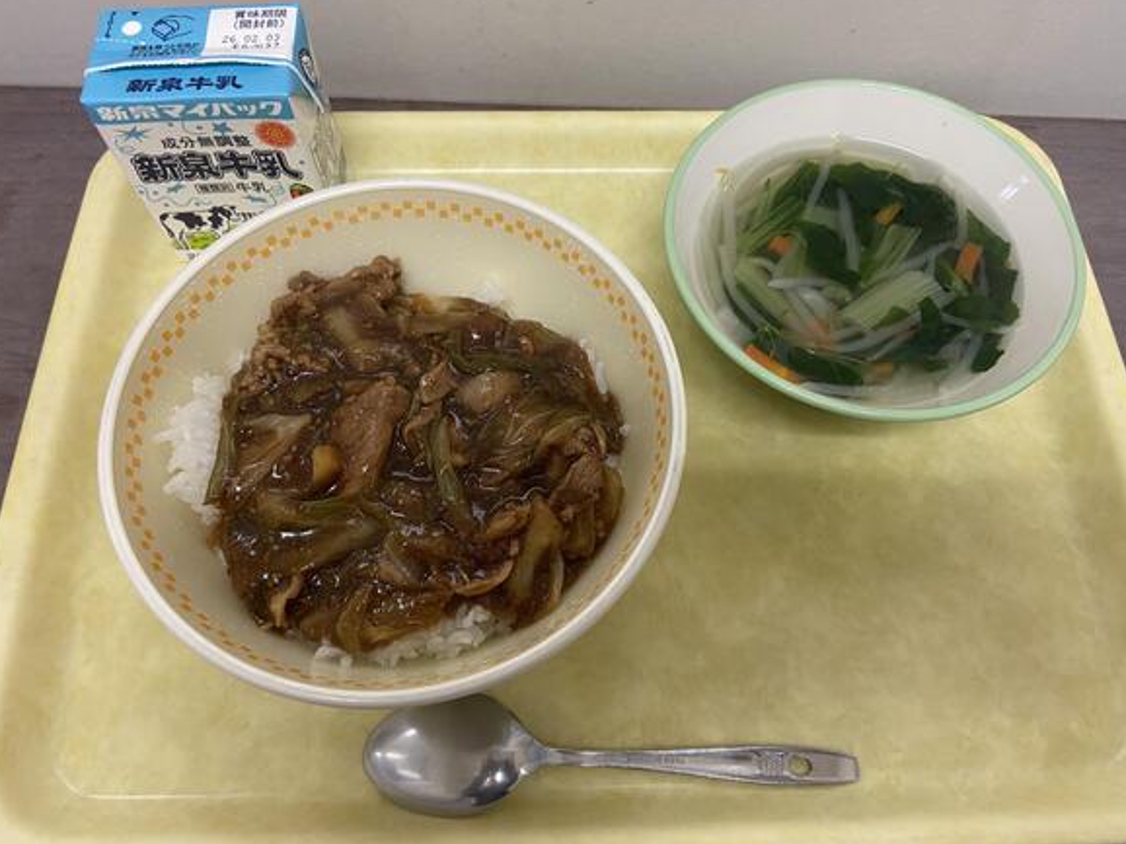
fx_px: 878
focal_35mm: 27
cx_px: 573
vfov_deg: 51.3
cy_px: 427
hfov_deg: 65.3
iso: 125
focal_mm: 4.25
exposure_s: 1/60
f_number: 1.8
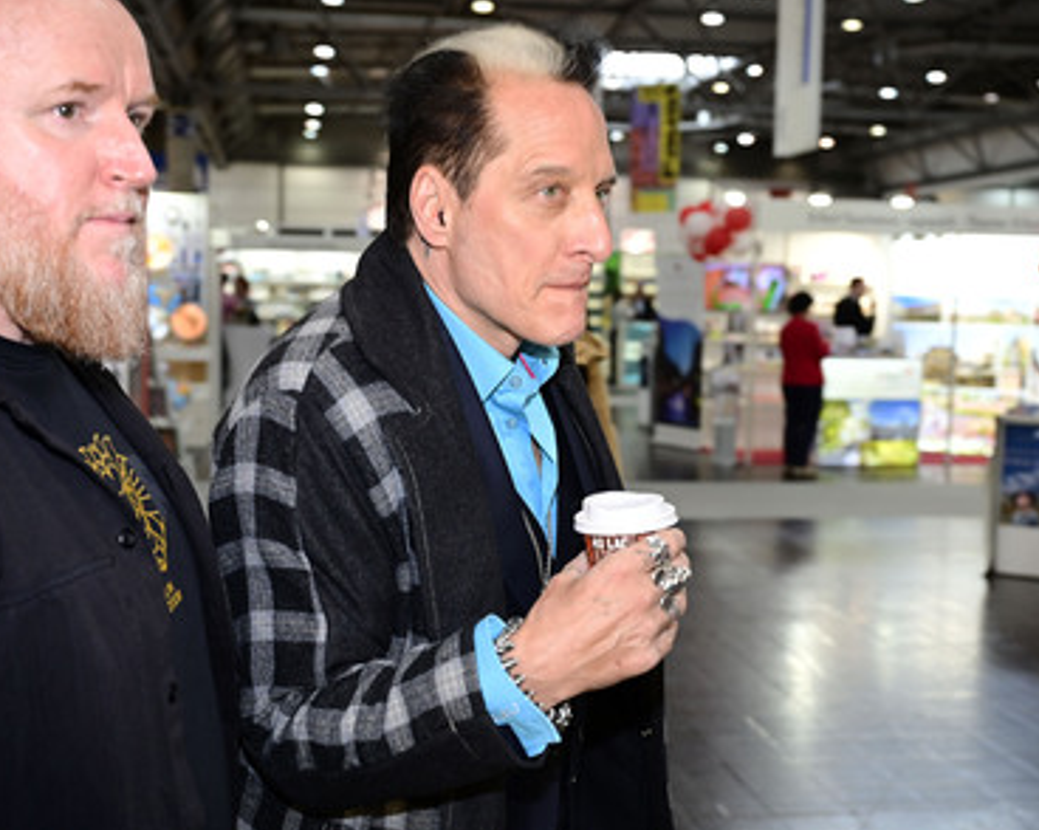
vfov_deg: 32.7
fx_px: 1414
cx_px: 484
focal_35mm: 46
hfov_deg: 40.3
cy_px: 415
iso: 1600
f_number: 4.5
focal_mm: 40
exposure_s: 1/200
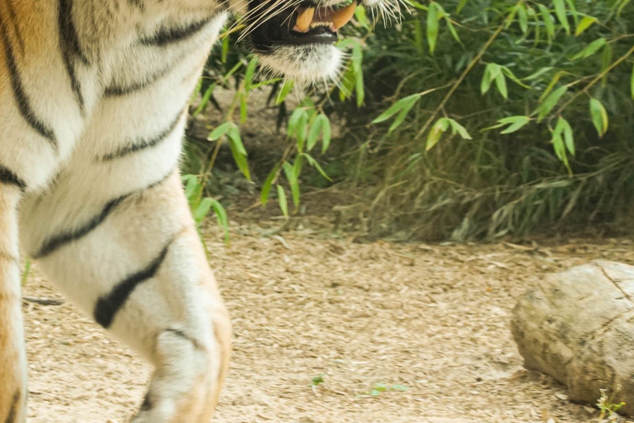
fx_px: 4086
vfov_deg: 5.9
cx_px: 237
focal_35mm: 232
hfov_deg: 8.9
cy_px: 54
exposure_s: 1/200
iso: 800
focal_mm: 80
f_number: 9
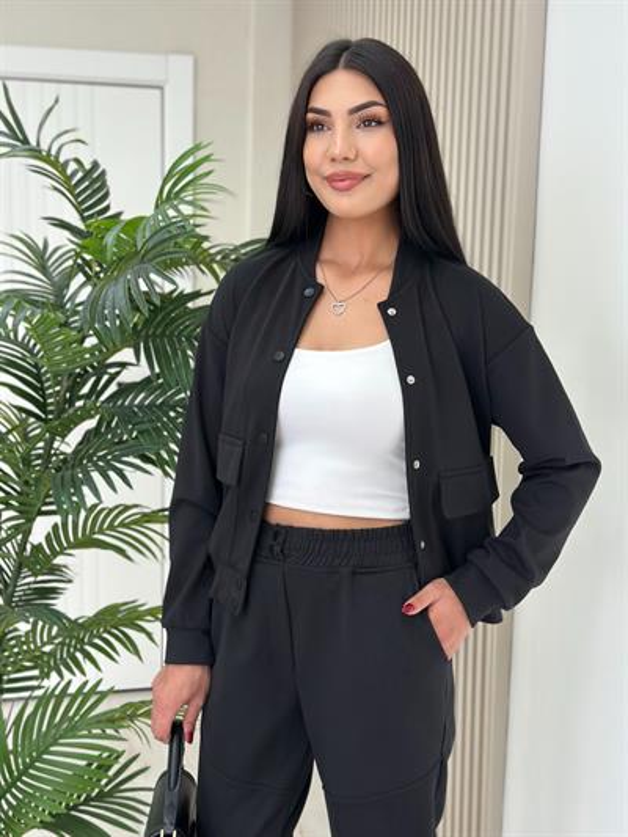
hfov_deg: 30.3
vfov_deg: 39.6
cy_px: 418
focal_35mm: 48
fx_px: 1161
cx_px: 314
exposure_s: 1/207
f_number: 1.78
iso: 80
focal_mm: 6.86
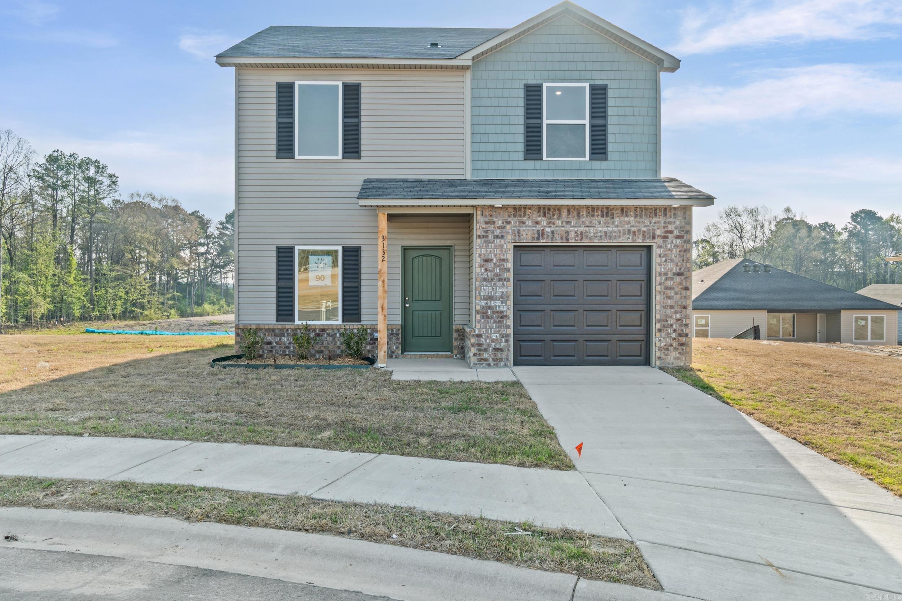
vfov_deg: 47.9
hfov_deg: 67.4
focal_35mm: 27
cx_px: 451
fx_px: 676
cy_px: 300
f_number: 9
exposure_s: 1/60
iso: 250
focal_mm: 18
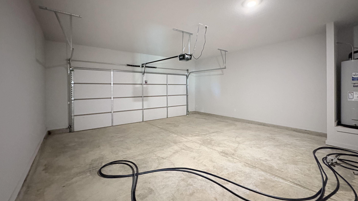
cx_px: 184
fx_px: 152
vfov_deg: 66.9
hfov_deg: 99.3
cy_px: 88
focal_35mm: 16
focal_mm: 2.22
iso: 800
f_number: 2.2
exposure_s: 1/30
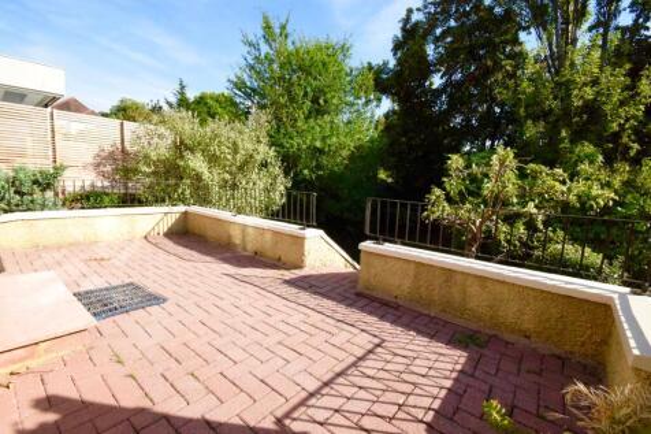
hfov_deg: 100.4
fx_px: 271
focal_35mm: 15
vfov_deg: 77.3
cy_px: 217
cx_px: 326
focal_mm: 10
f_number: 22
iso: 5000
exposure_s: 1/1000
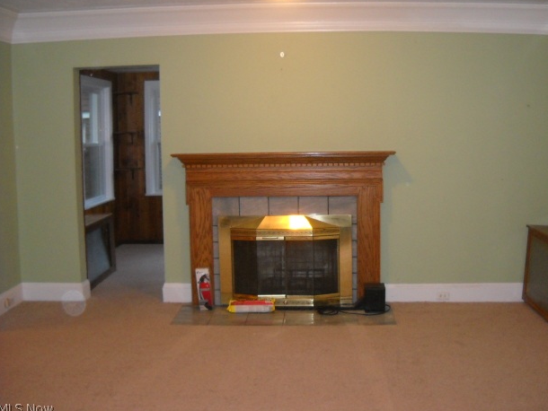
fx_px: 681
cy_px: 203
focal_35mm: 43
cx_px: 282
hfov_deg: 43.8
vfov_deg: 33.6
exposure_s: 1/30
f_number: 3.1
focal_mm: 6.72
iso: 400
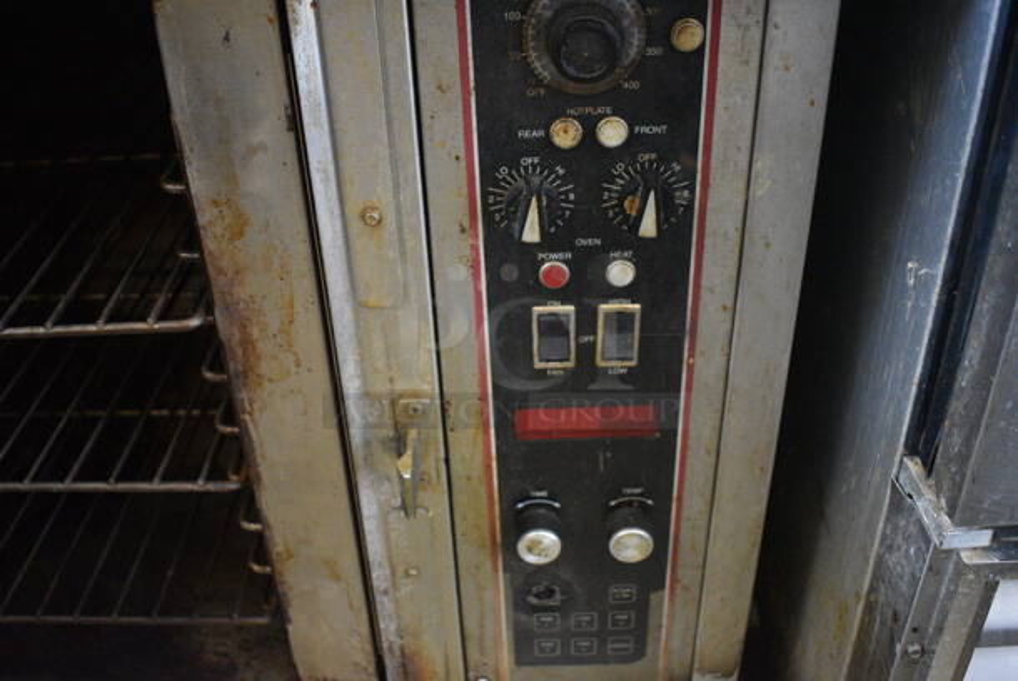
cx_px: 509
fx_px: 934
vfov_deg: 40.1
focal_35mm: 33
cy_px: 340
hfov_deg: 57.2
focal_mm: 22
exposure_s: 1/125
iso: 5600
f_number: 3.8
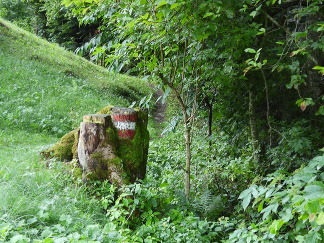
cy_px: 145
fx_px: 692
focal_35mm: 74
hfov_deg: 26.3
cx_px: 127
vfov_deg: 19.9
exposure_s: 1/30
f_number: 3.5
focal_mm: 10.7
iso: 100
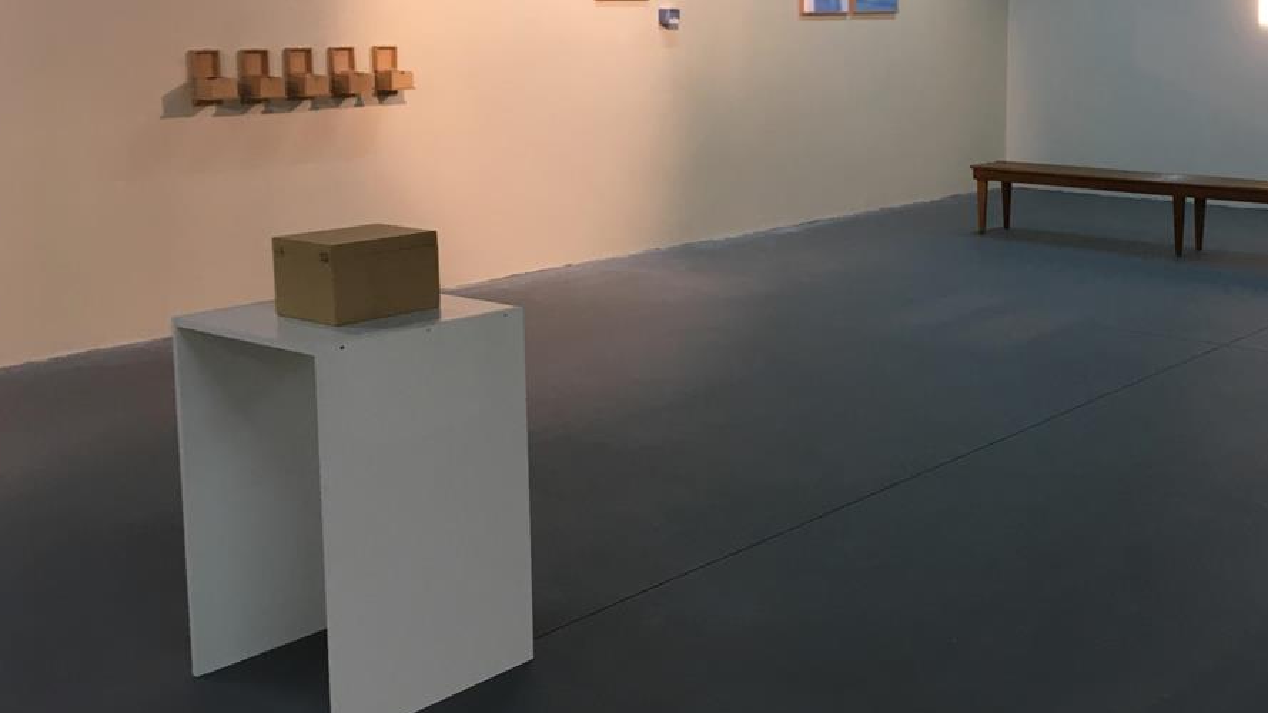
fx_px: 1446
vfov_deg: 27.5
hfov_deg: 46.8
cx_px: 817
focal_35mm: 43
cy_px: 212
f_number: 2.2
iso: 50
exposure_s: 1/30
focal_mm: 4.15
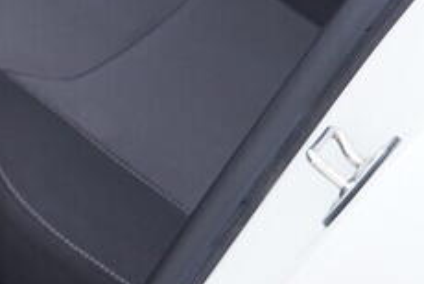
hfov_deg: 12.3
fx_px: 1887
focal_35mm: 160
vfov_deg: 8.2
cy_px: -261
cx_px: -177
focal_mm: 24
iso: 125
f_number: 2.8
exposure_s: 1/40
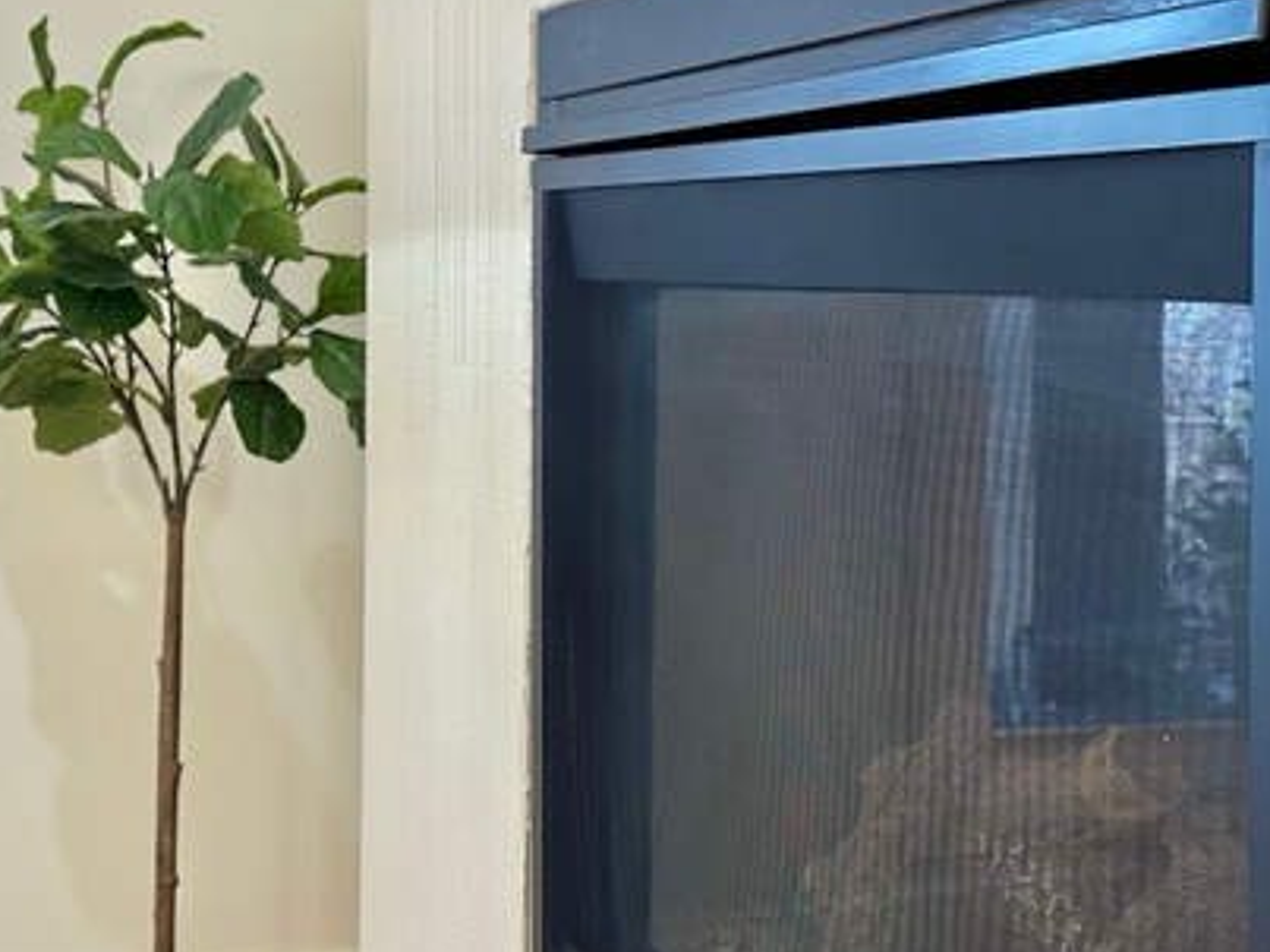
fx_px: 2237
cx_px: 526
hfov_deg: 31.6
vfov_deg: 23.9
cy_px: 312
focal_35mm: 61
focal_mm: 6.86
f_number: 1.78
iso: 160
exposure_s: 1/120
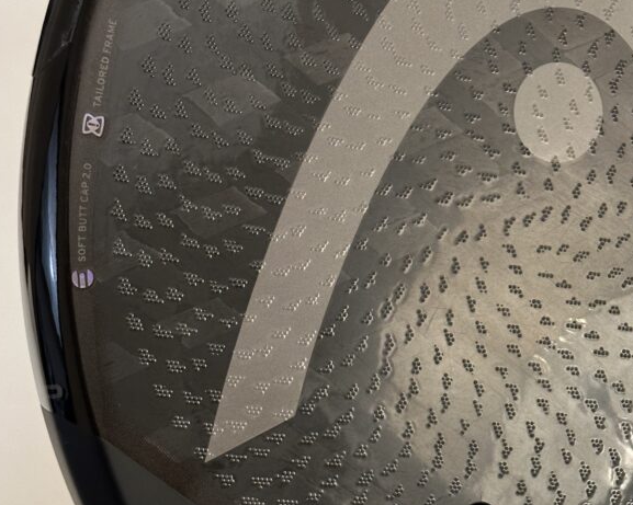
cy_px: 300
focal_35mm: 65
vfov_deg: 23.4
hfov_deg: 28.9
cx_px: 429
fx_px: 1217
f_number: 1.78
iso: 320
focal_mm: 6.86
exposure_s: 1/33
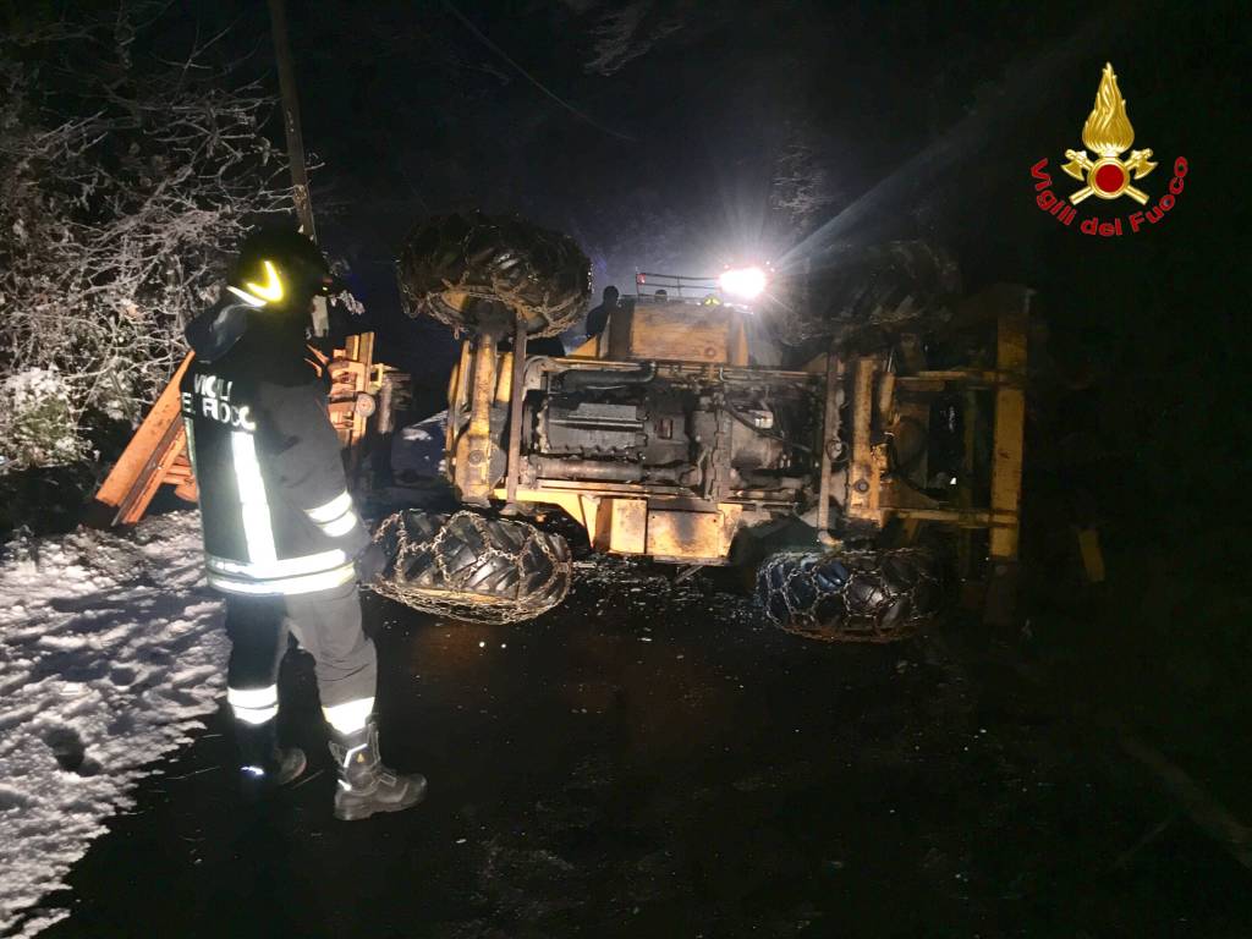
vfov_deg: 48.2
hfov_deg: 61.7
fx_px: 1049
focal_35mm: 29
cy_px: 470
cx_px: 626
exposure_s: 1/17
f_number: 2.2
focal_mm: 4.15
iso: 125
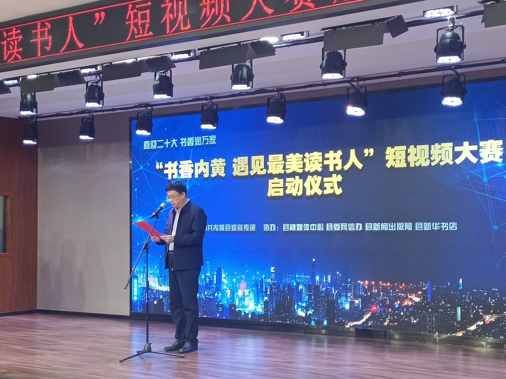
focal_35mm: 58
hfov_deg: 33.2
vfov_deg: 25.2
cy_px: 190
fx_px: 848
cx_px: 253
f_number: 1.79
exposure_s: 1/100
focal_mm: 4.71
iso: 808
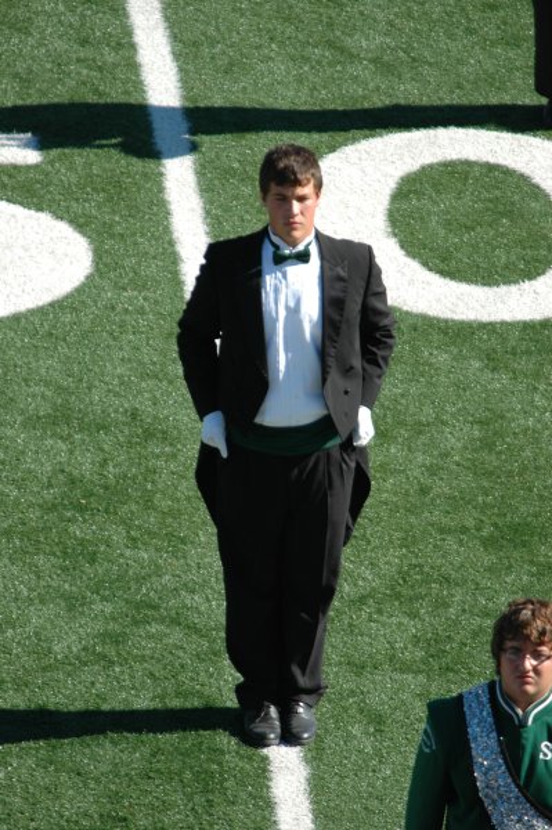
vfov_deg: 3.4
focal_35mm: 600
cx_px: 276
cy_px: 415
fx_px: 13823
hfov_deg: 2.3
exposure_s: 1/500
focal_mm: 400
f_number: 5.6
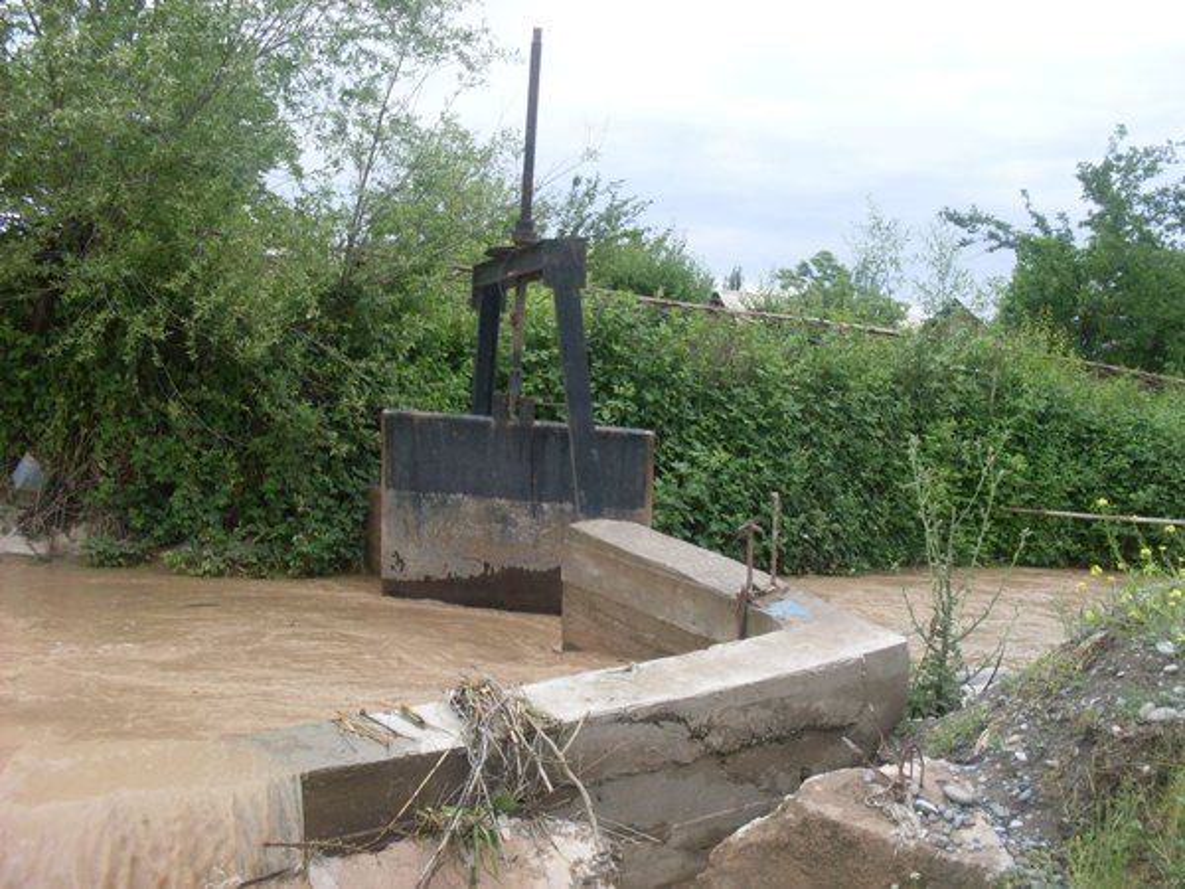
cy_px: 444
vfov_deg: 37.7
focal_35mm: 38
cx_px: 592
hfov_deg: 49.0
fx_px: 1301
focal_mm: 6.3
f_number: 2.8
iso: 80
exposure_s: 1/500
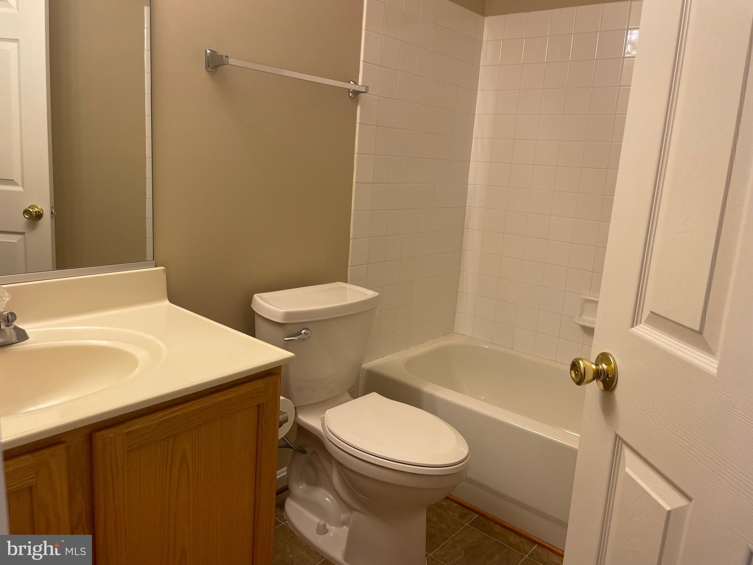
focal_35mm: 26
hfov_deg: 67.3
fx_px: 566
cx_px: 376
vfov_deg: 53.1
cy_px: 282
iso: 64
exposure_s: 1/120
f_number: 1.6
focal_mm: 4.2
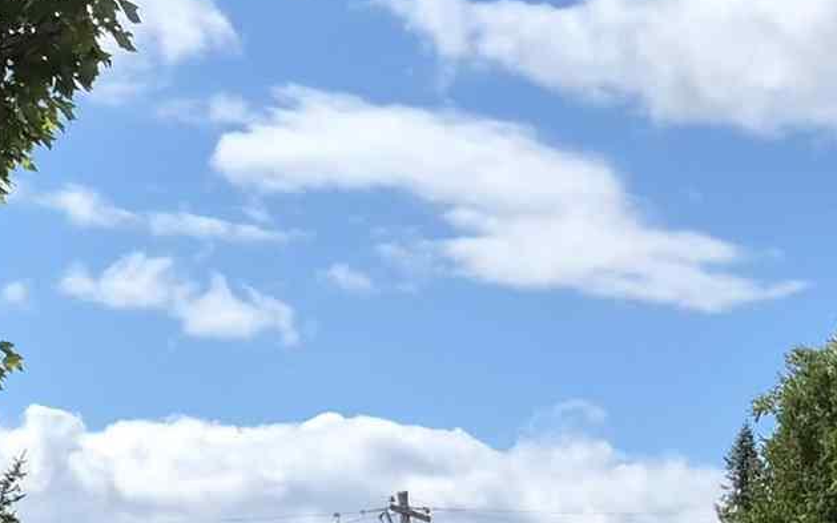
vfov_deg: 10.6
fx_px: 2714
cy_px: 810
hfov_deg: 17.0
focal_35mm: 119
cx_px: 902
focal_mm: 5.4
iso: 25
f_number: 1.8
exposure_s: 1/1656
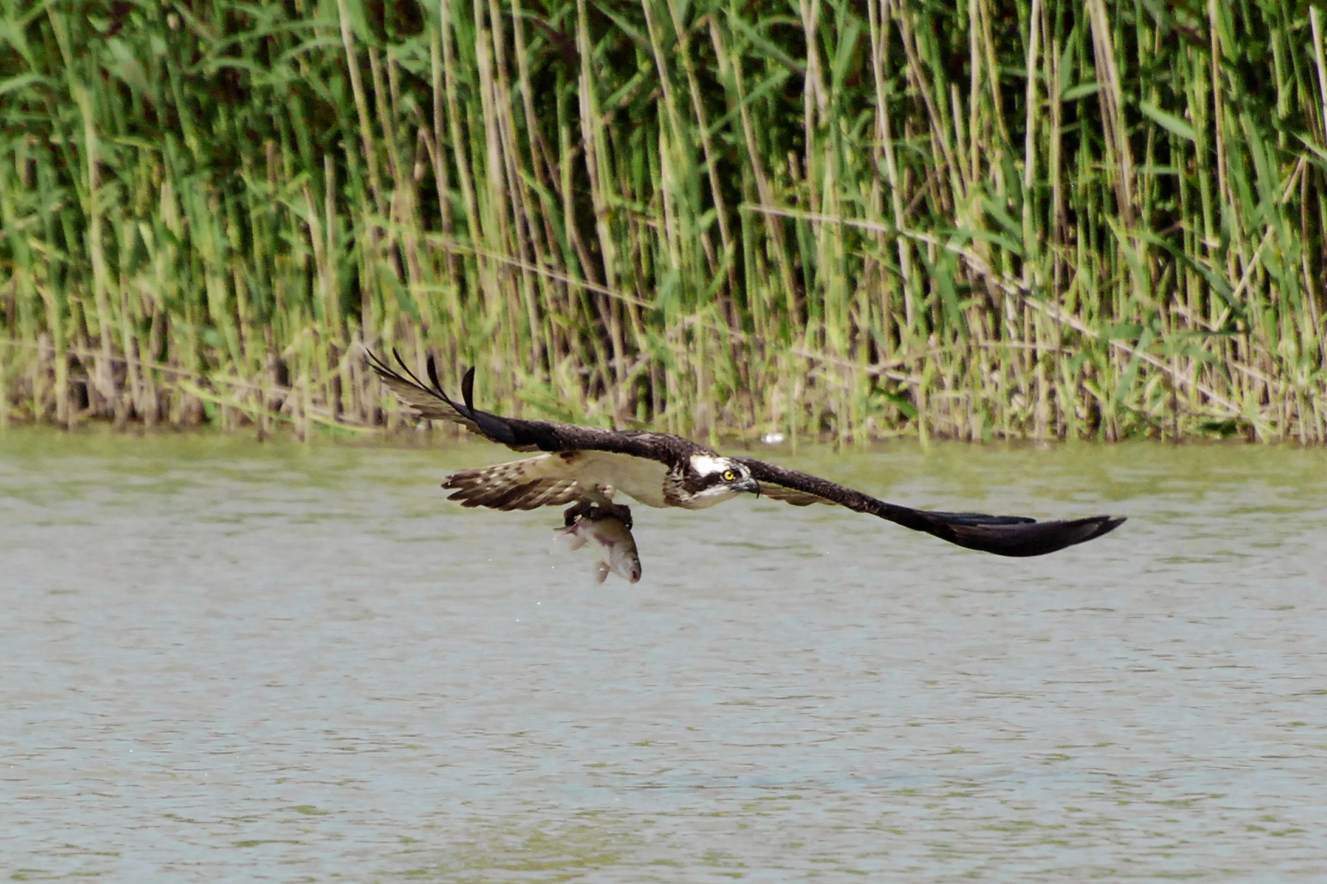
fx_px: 16585
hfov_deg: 4.6
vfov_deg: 3.1
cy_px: 442
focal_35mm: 450
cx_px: 664
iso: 1000
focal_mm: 300
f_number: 8
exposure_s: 1/2000
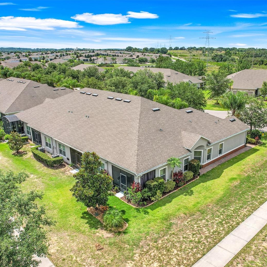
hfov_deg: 55.5
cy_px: 138
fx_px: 253
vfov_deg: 55.6
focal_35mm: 29
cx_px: 148
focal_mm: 8.38
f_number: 2.8
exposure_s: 1/500
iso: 120
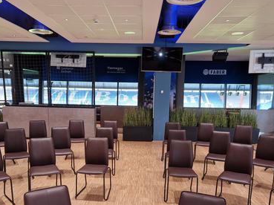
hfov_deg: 55.4
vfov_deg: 42.1
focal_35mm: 33
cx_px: 128
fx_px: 261
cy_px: 143
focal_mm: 5.4
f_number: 1.8
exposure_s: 1/100
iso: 250
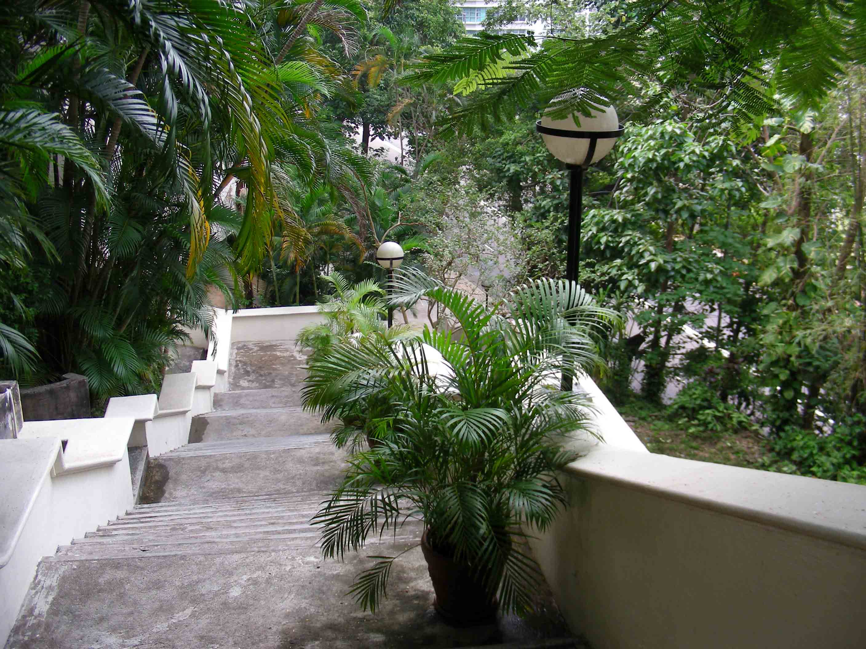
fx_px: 951
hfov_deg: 49.0
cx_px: 433
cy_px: 324
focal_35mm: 38
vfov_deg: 37.7
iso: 50
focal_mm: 6.3
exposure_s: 1/85
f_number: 3.5
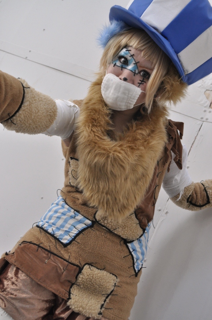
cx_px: 106
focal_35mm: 36
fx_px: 319
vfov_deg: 53.2
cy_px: 160
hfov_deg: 36.8
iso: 800
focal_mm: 24
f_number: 5
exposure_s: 1/40
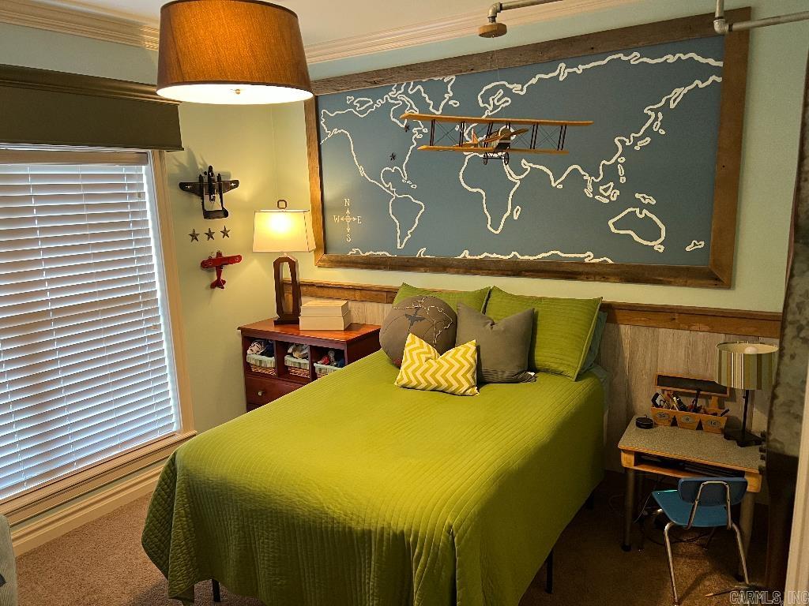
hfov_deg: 67.3
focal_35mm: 26
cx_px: 404
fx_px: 608
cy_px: 303
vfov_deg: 53.1
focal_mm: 5.7
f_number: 1.5
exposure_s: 1/60
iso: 200
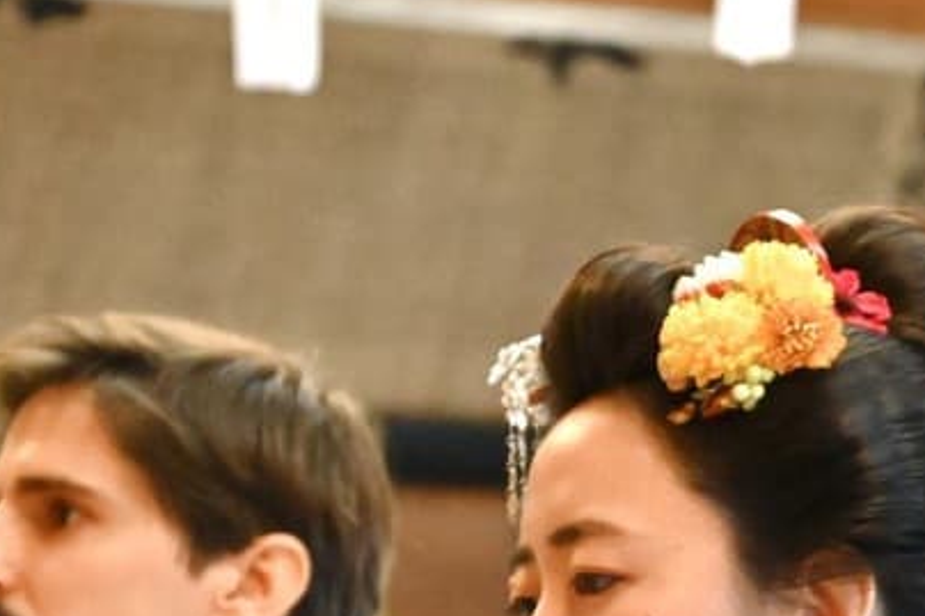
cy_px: 753
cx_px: 593
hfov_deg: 7.7
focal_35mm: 267
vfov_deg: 5.1
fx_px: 6857
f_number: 4.5
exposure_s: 1/100
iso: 12800
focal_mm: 75
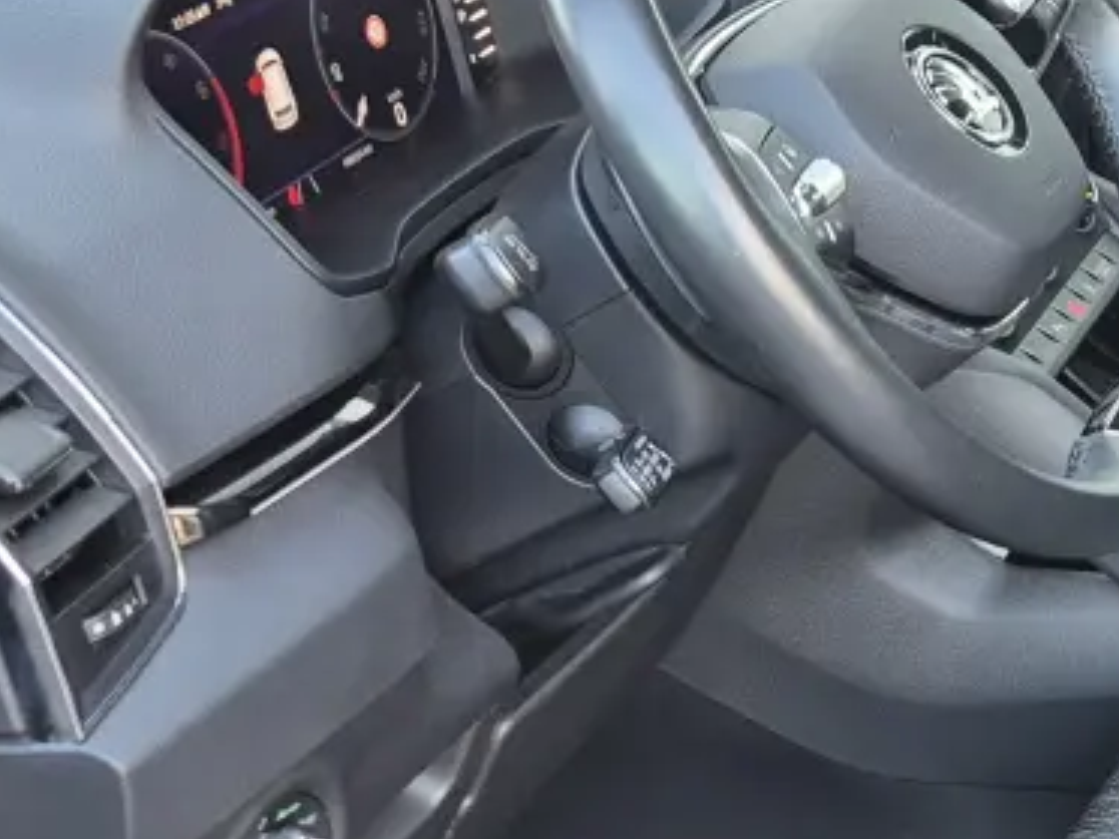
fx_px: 2877
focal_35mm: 89
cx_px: 1597
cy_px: 451
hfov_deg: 19.6
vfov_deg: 16.6
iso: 160
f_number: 1.8
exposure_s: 1/100
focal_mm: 5.4
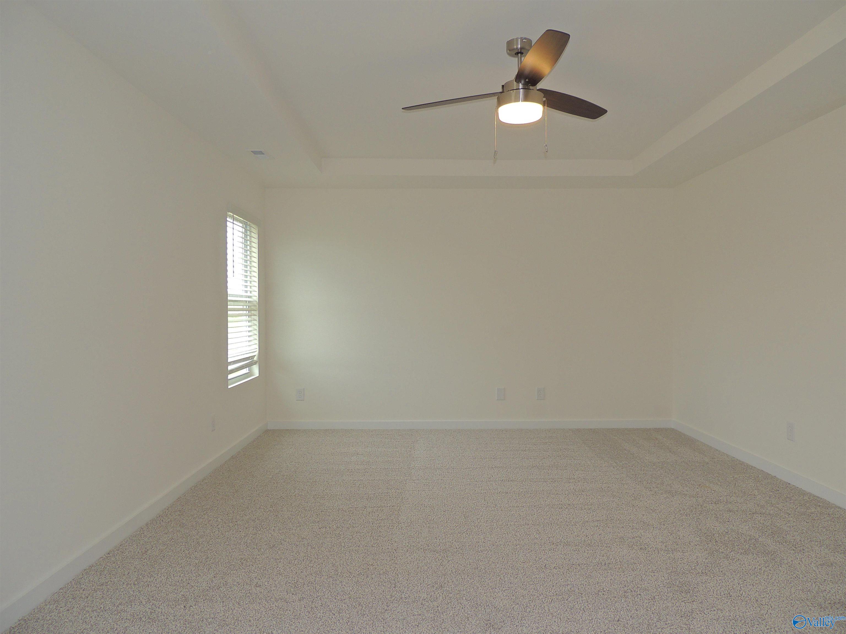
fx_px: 587
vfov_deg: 56.8
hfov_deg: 71.6
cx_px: 423
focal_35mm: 24
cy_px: 317
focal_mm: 4.3
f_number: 3
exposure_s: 1/40
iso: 125
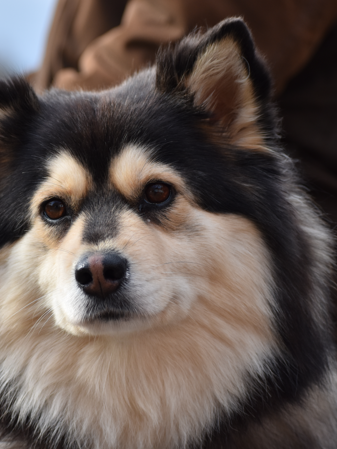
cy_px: 225
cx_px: 131
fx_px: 2869
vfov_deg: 9.0
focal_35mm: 221
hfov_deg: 6.7
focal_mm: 102
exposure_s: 1/640
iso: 320
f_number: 4.8
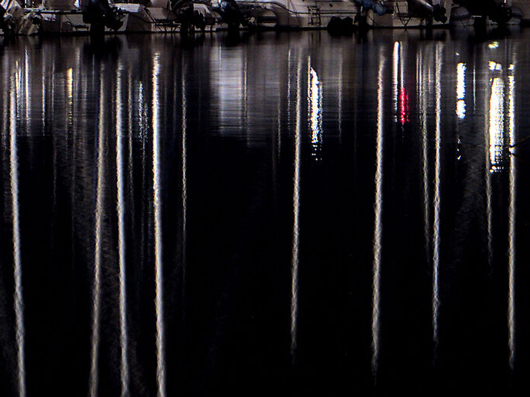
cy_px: -4
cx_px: 753
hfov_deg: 8.5
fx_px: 3520
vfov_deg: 6.4
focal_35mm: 230
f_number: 3.8
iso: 200
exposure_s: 3.2
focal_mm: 32
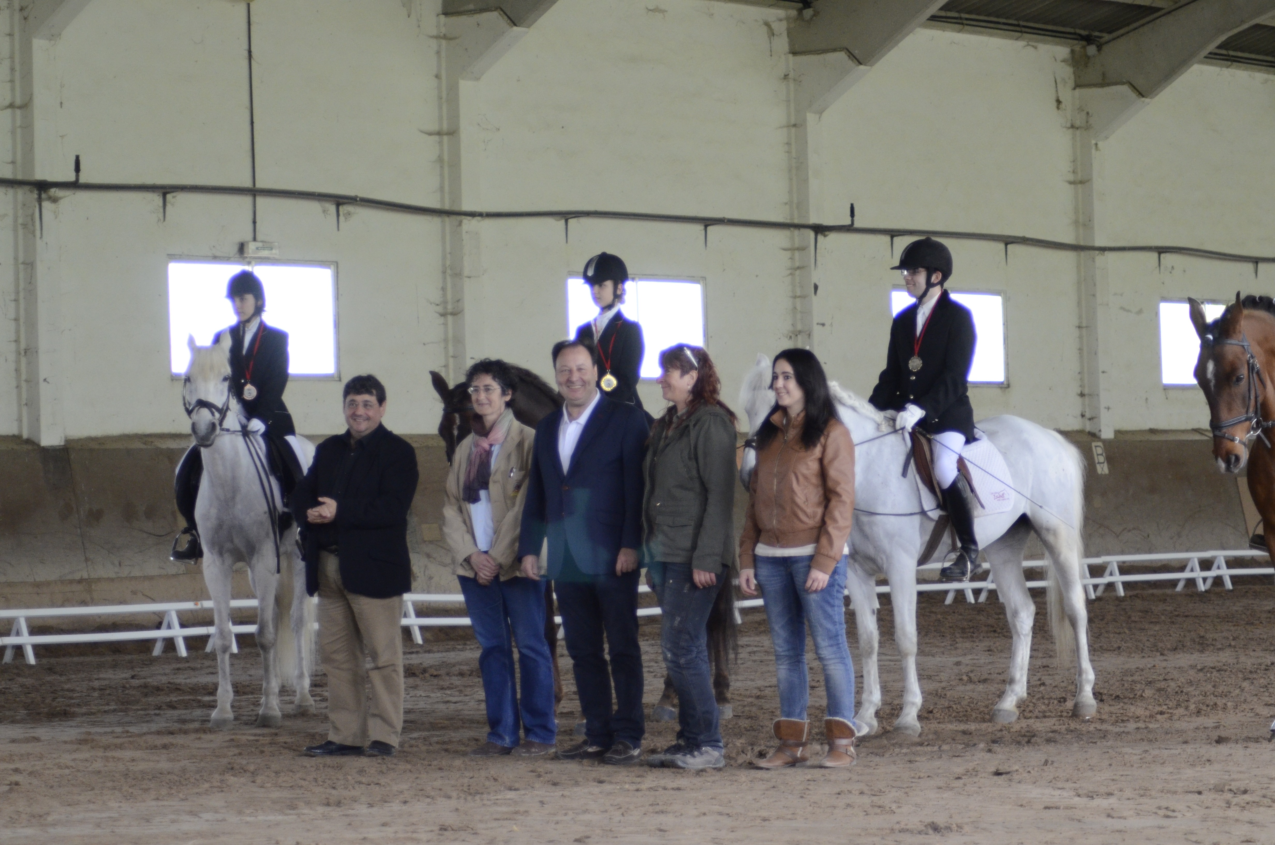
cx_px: 638
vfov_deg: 13.0
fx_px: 3711
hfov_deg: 19.5
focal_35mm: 105
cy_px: 422
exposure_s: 1/250
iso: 1600
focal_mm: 70
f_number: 4
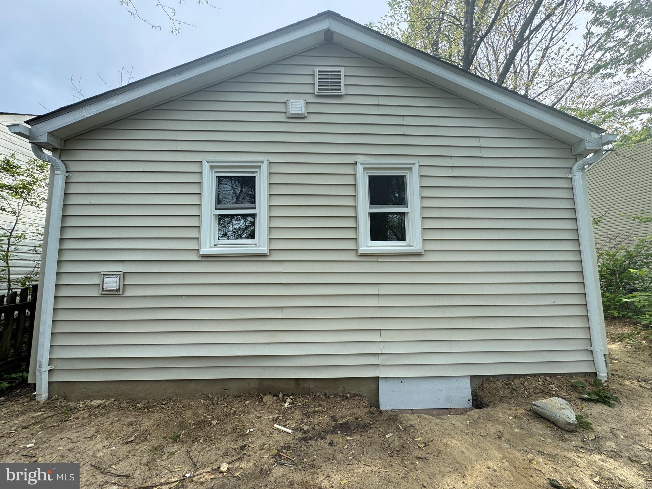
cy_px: 244
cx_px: 326
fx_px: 264
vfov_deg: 85.7
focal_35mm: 14
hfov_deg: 102.1
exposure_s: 1/343
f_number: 2.2
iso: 40
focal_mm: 2.22
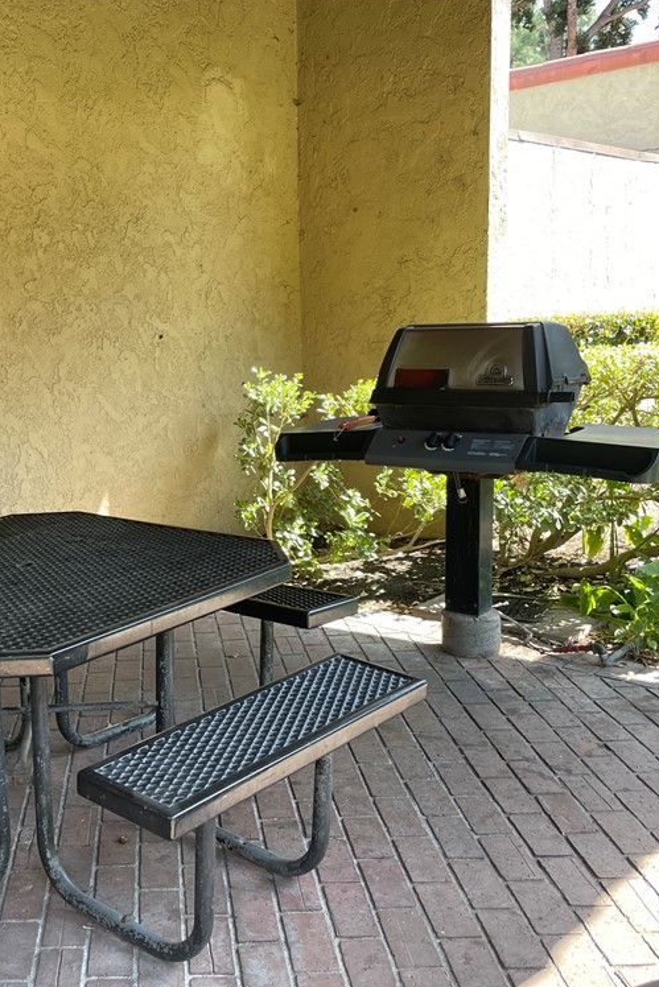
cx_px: 107
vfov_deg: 51.9
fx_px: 1015
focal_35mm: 37
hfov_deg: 34.5
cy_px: 500
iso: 32
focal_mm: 4.2
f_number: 1.6
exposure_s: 1/136
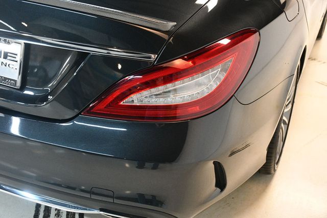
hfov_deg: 43.6
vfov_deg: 29.8
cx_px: 164
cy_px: 109
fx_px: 409
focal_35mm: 45
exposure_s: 1/100
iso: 3200
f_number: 4
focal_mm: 30
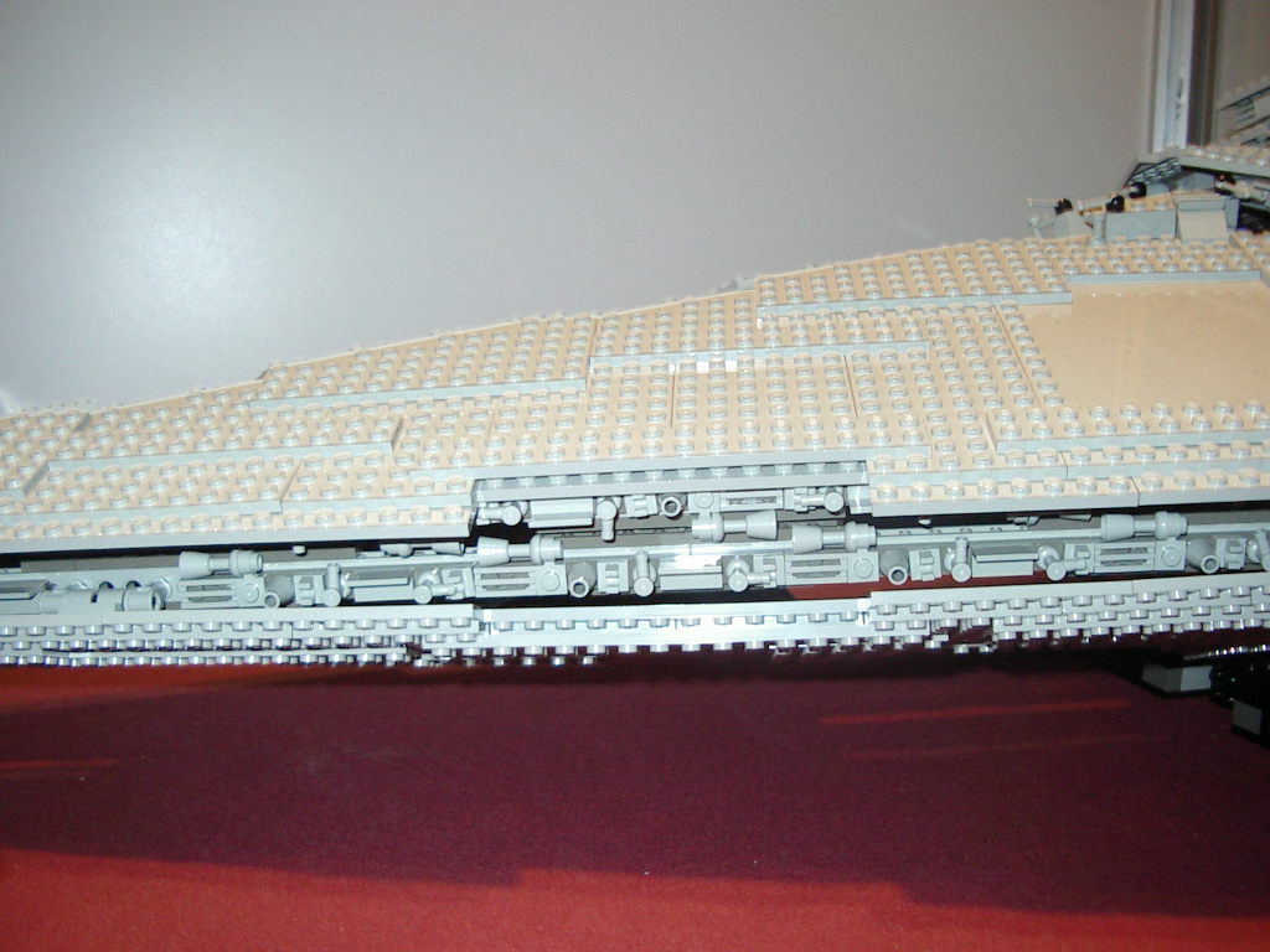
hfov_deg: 49.0
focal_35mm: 38
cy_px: 476
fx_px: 1394
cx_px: 635
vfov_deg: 37.7
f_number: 2.6
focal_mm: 5.8
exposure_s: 1/60
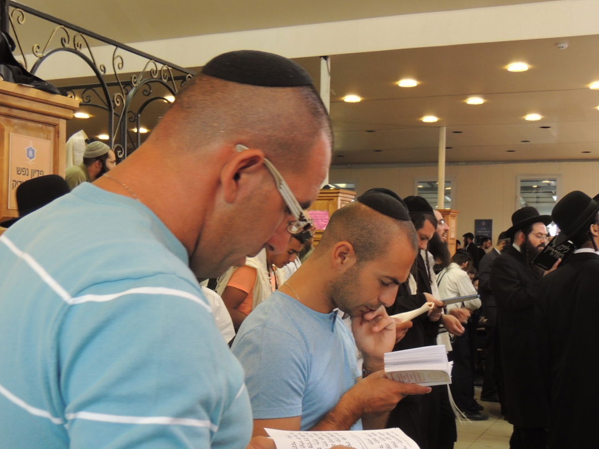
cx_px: 242
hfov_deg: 36.7
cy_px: 291
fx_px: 900
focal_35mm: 52
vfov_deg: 27.9
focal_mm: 7.1
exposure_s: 1/50
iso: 200
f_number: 3.3
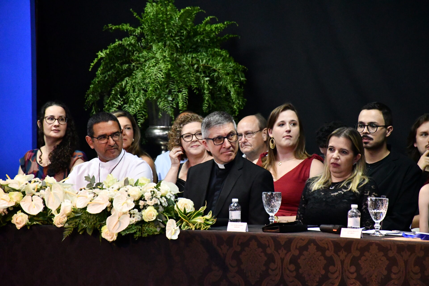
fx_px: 2502
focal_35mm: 210
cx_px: 214
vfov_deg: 6.5
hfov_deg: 9.8
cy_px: 143
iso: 12800
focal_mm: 140
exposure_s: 1/100
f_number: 5.6
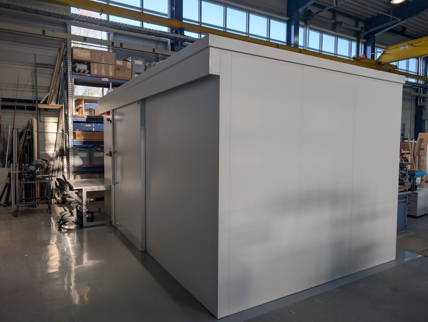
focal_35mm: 24
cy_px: 161
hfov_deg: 71.5
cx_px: 214
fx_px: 297
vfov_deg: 57.0
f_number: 1.68
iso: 27
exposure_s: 1/167
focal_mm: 6.9
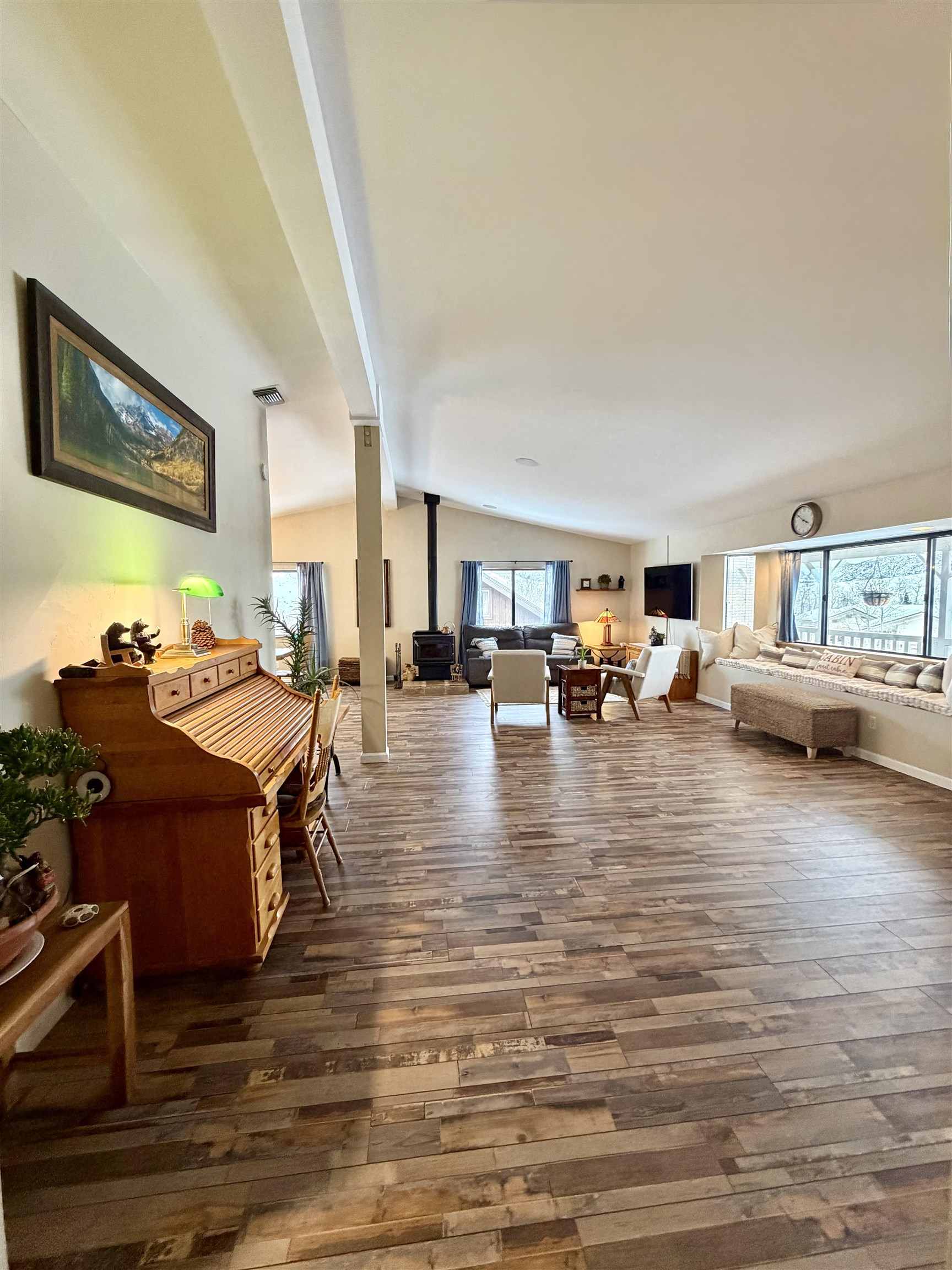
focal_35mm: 14
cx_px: 476
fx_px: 513
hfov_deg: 85.7
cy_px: 635
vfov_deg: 102.1
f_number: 2.2
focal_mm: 2.22
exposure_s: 1/60
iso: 400
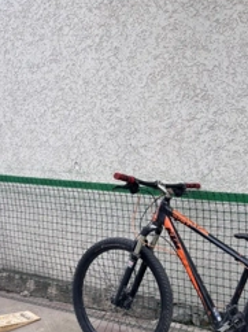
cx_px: 189
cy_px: 232
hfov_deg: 32.8
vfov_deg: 43.0
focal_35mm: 43
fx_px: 411
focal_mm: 5.96
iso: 40
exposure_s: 1/121
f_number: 1.6
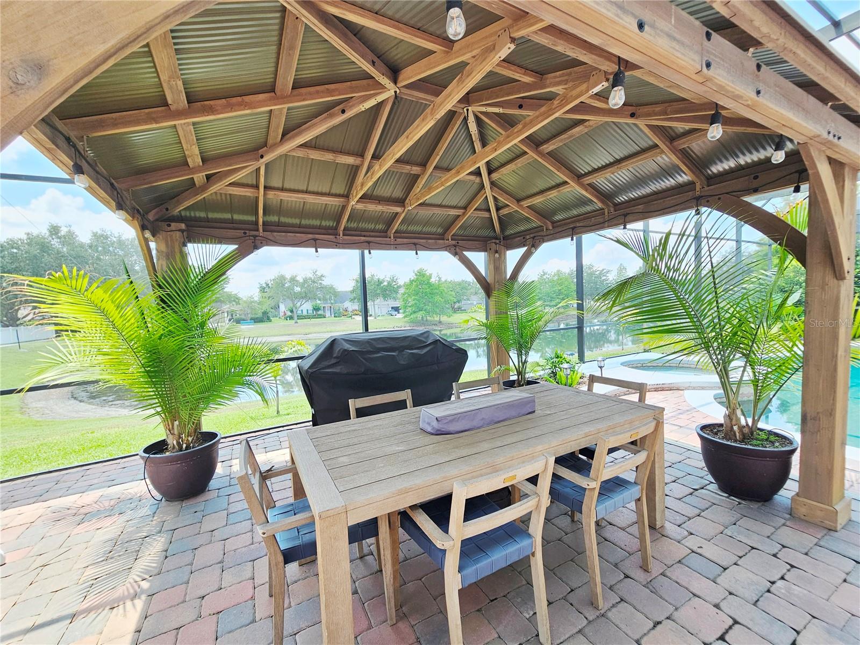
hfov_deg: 106.2
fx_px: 323
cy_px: 322
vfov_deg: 89.9
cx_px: 430
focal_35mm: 13
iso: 50
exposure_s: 1/175
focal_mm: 2.2
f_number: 2.2
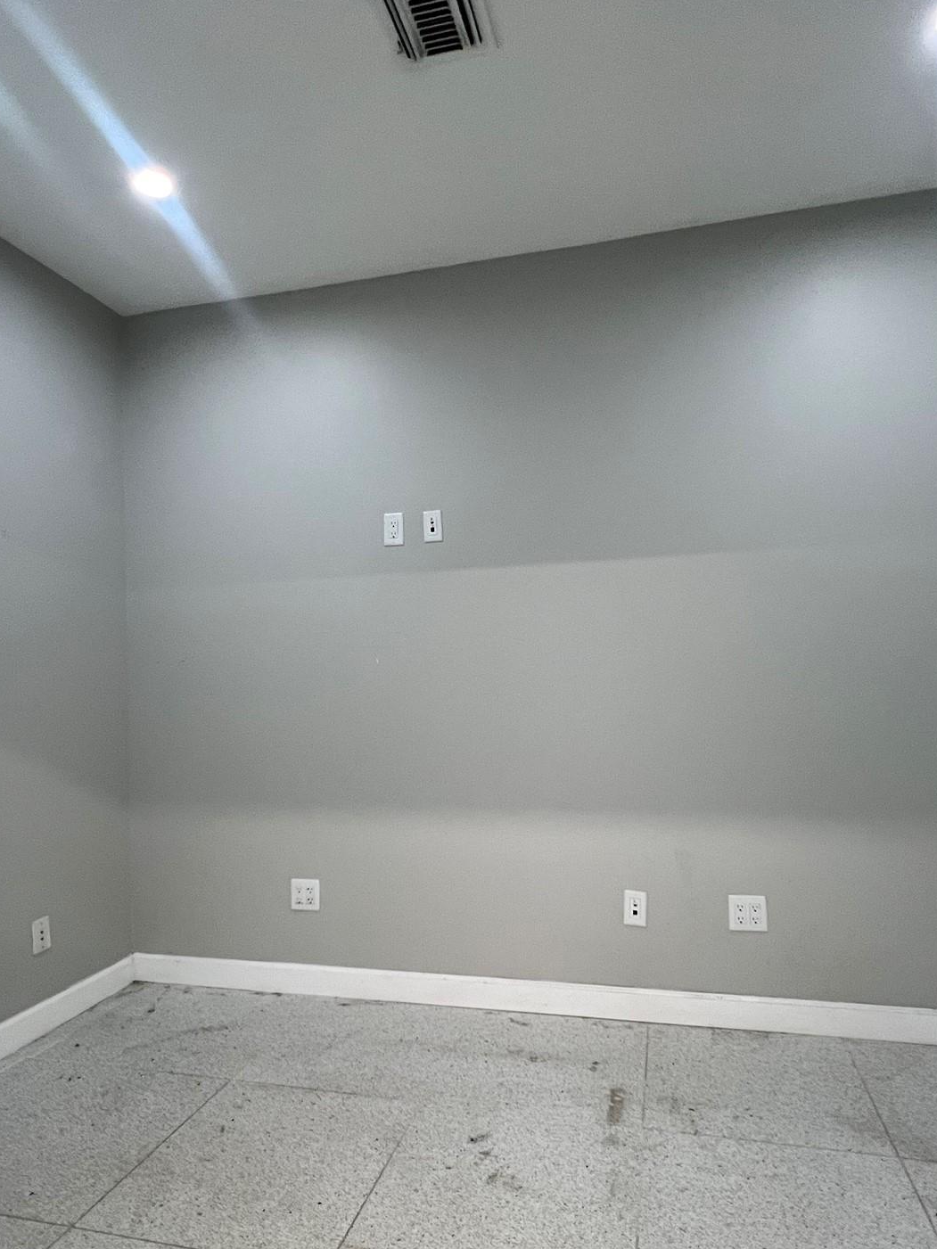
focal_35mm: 19
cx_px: 491
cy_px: 667
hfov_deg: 68.7
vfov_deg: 84.5
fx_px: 686
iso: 160
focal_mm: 1.57
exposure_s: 1/120
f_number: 1.8
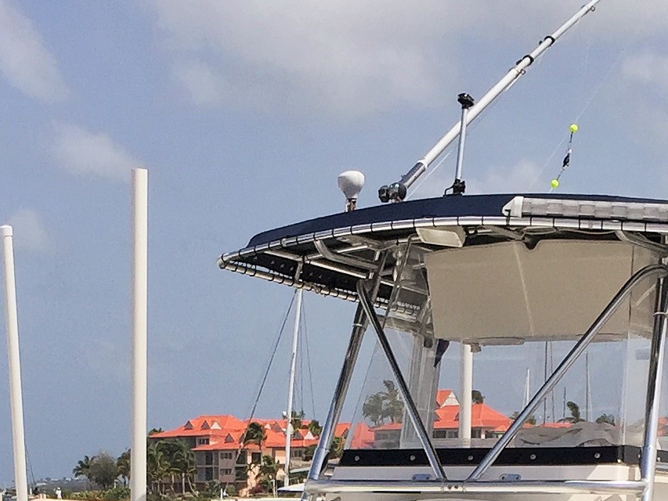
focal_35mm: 111
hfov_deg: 17.7
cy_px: 888
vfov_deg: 12.3
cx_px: 281
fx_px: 2142
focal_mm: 4.15
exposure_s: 1/4405
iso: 32
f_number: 2.2
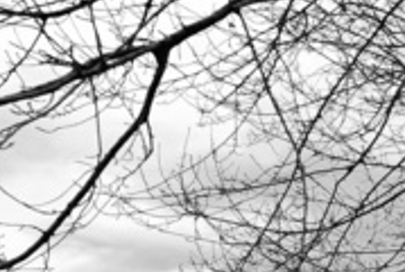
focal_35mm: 78
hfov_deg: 23.3
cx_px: 508
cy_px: 266
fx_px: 879
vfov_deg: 17.2
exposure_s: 1/500
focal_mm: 14
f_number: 5.6
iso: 200
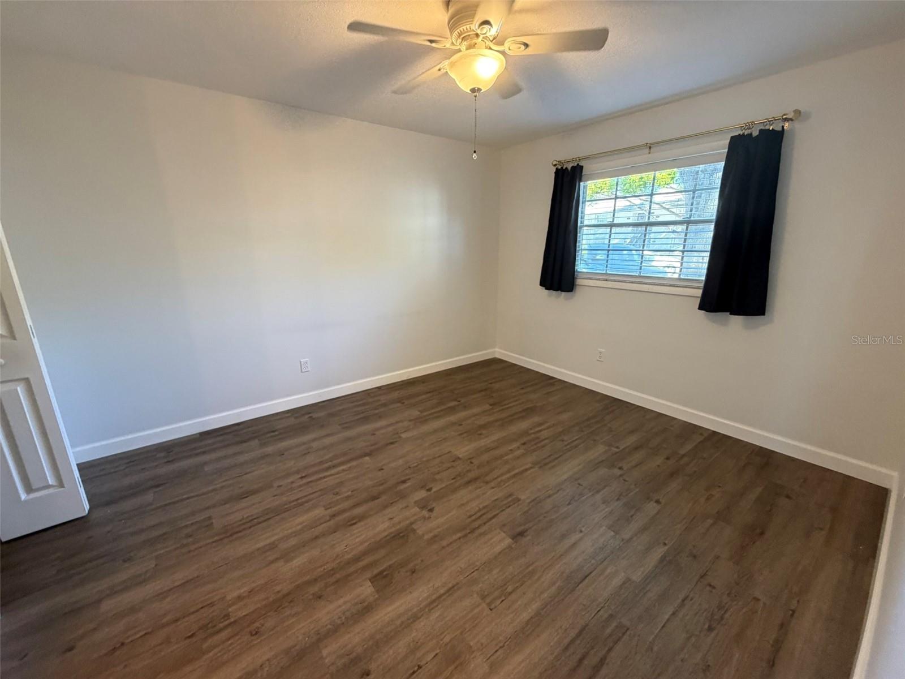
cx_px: 452
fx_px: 366
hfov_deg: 102.1
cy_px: 340
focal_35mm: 14
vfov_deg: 85.7
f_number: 2.2
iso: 320
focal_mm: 2.22
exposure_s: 1/60
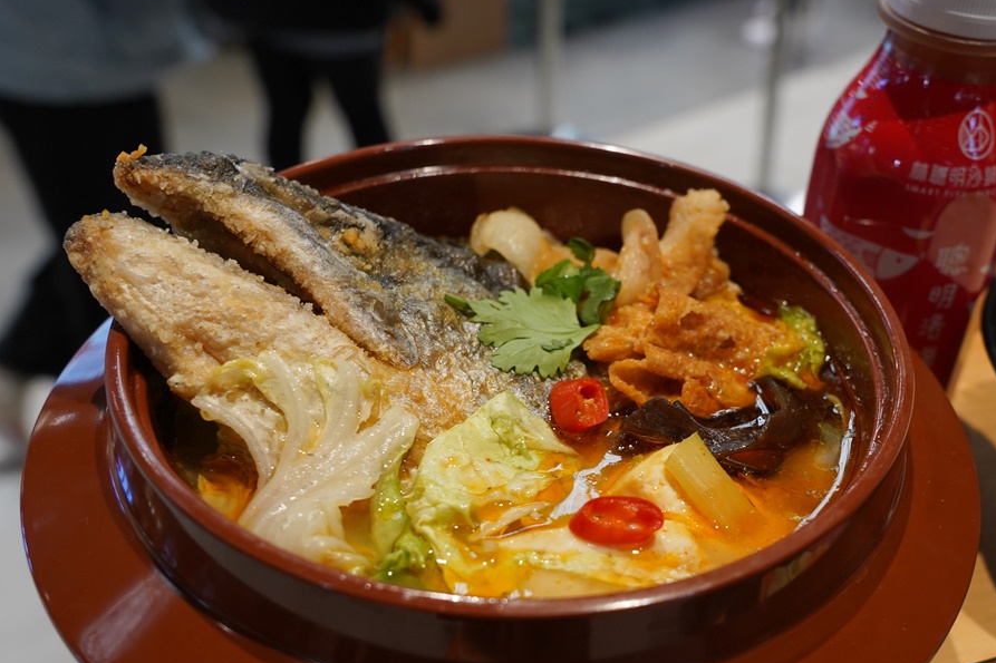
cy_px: 382
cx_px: 615
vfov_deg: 31.1
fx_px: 1189
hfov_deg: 45.1
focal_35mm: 43
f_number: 6.3
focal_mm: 32
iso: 1000
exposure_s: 1/100
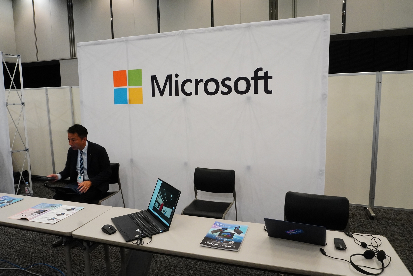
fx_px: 275
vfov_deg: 53.1
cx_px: 206
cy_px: 138
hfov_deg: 73.7
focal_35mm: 24
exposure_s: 1/30
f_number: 13
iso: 2000
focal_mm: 16
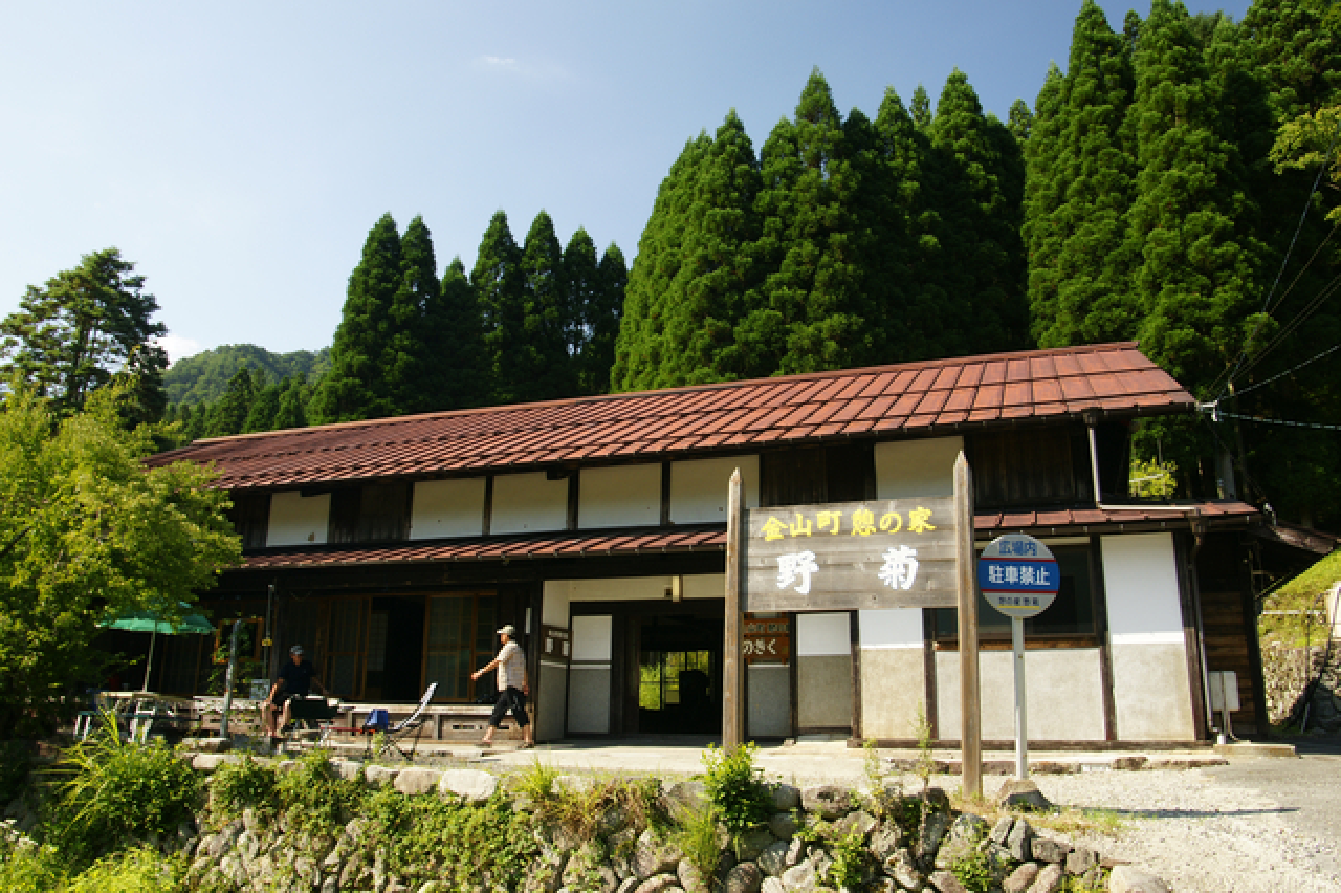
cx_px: 670
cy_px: 446
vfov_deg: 50.4
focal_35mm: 26
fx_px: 949
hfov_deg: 70.5
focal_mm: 17
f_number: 10
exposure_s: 1/40
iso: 200
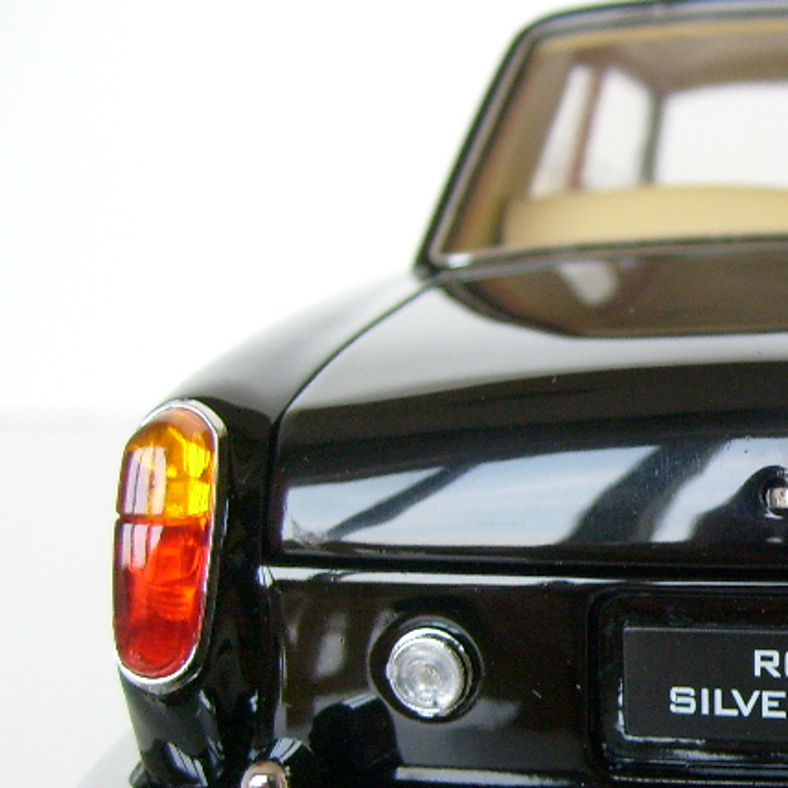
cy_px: 530
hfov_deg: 21.8
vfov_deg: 23.2
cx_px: 913
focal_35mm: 74
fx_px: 1906
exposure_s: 1/60
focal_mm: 5.8
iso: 100
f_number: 2.8
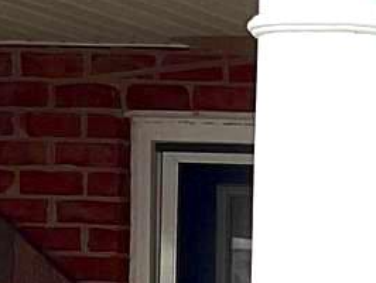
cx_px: 811
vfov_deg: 6.6
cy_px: 457
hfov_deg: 8.3
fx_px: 2424
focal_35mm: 223
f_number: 1.8
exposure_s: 1/191
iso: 16
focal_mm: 3
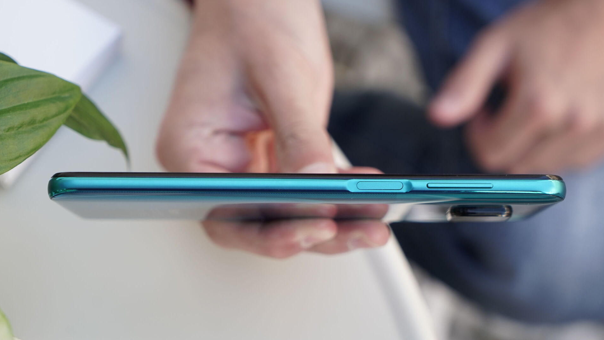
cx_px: 302
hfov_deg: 28.6
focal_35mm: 74
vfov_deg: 16.3
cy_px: 183
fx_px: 1185
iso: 250
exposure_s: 1/160
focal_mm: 70
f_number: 5
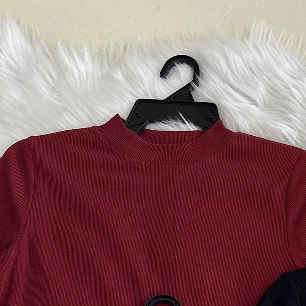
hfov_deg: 22.1
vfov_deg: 19.1
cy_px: 497
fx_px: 760
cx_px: 292
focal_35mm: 76
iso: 200
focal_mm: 6.86
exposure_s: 1/121
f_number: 1.78
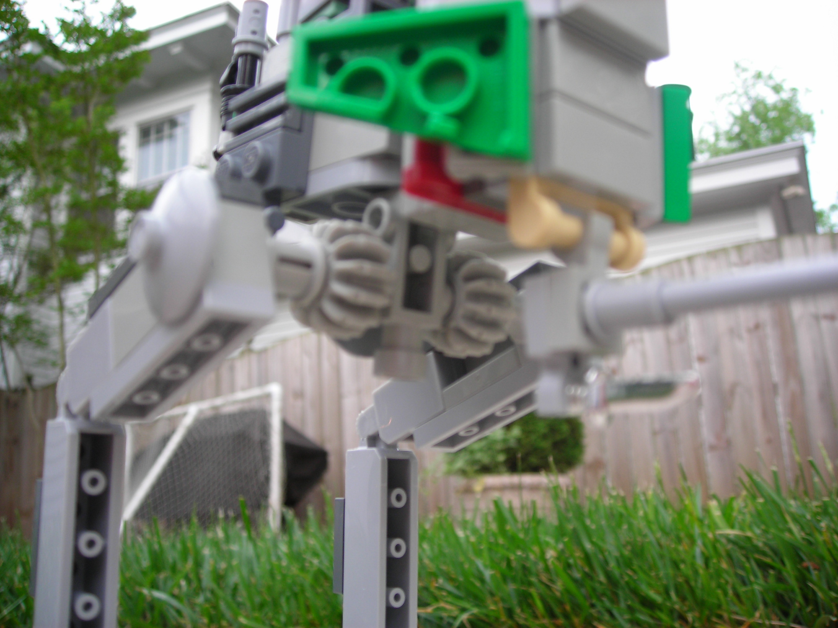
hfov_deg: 49.0
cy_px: 314
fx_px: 920
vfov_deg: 37.7
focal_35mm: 38
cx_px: 419
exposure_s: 1/71.6
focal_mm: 6.3
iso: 50
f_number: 3.2
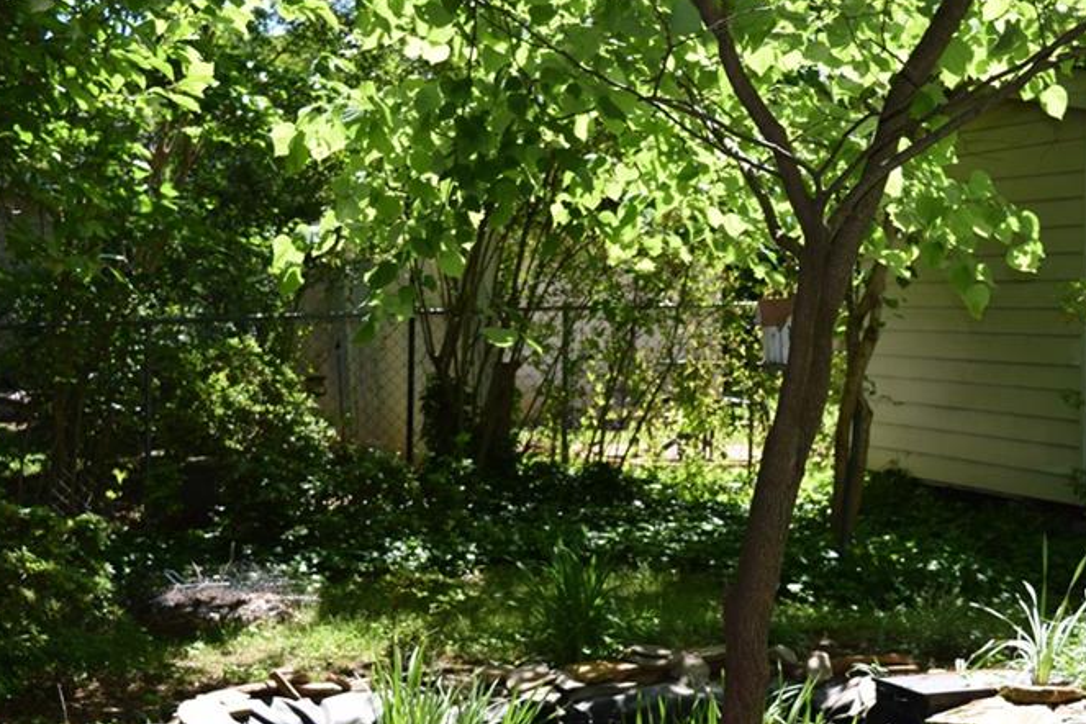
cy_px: 434
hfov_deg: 28.0
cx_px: 739
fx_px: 2165
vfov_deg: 19.0
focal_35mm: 72
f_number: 6.3
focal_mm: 31
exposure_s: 1/160
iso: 100
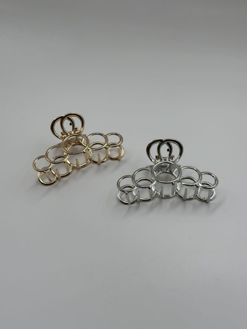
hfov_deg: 30.3
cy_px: 164
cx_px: 124
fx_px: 457
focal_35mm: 48
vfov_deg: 39.7
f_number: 1.78
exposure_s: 1/3155
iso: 100
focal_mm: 6.86
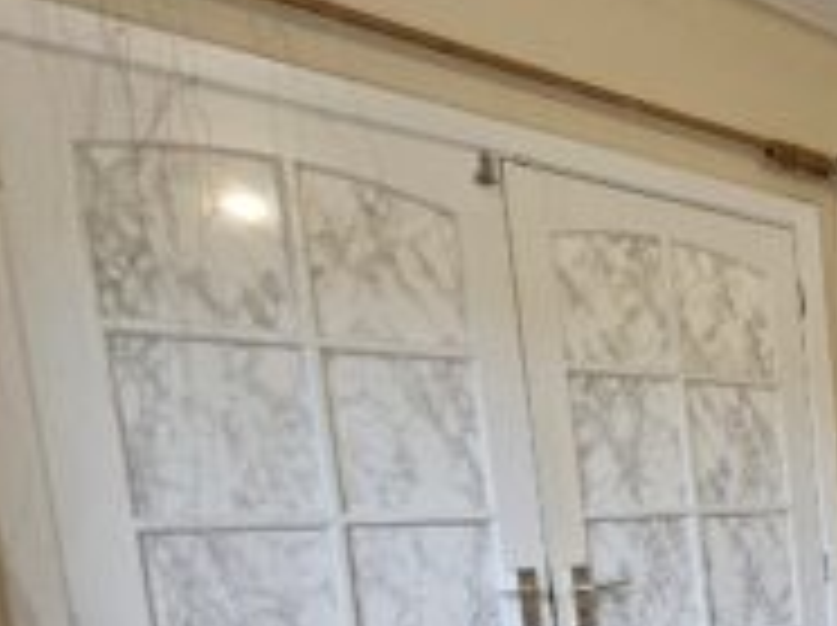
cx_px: 1238
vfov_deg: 31.2
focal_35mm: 42
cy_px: 653
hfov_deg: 29.1
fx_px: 1014
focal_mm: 1.74
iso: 100
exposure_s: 1/50
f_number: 2.2
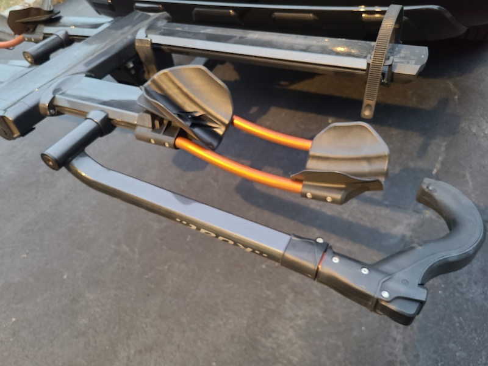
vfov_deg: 53.1
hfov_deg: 67.3
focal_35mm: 26
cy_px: 183
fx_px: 367
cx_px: 244
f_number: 1.8
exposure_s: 1/30
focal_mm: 5.4
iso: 640
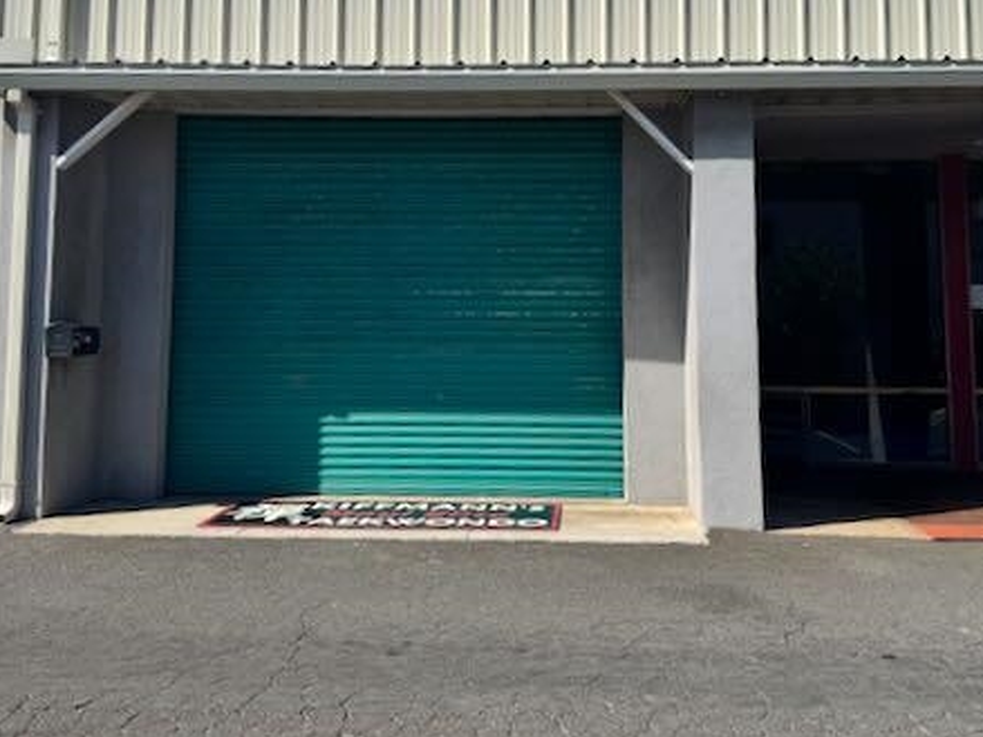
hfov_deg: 52.6
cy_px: 228
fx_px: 994
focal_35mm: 35
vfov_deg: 40.0
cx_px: 533
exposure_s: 1/4608
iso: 80
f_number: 1.78
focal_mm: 6.76
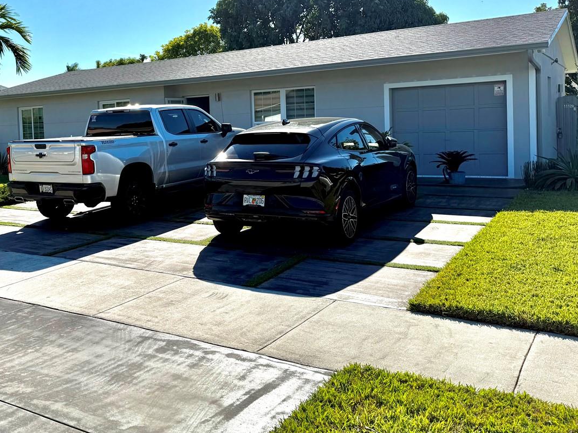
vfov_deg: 39.2
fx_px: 601
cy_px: 143
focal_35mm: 36
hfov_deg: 49.6
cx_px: 155
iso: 80
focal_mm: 6.76
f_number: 1.78
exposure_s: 1/7353
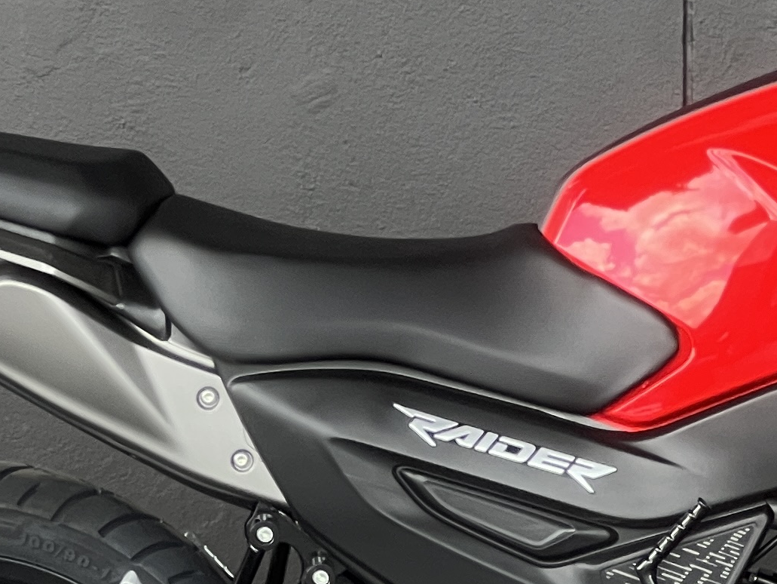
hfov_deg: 6.6
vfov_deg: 4.9
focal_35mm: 301
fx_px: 6759
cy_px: 395
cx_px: 683
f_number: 2.8
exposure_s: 1/99
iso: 100
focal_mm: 9
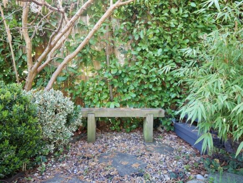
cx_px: 122
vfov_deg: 66.0
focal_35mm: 20
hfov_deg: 81.7
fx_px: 140
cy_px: 92
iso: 500
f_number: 4
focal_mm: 10
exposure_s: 1/60
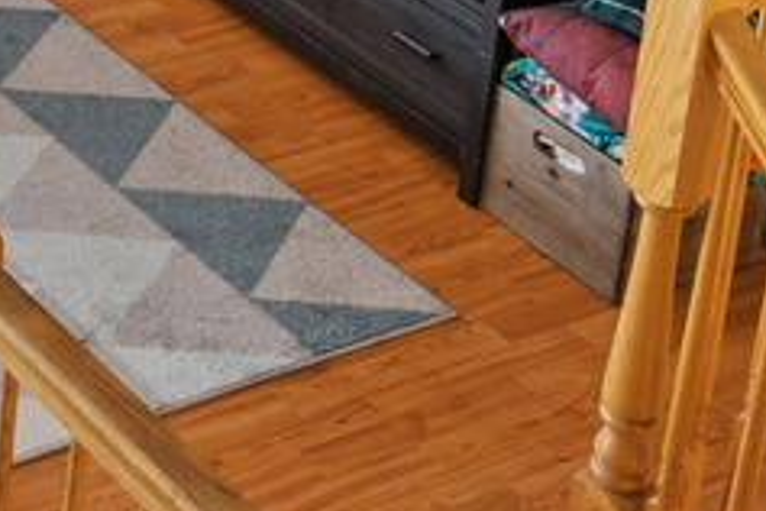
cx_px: -391
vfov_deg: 10.4
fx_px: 2617
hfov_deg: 15.4
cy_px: -450
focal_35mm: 123
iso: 250
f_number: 8
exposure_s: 1/6
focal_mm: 12
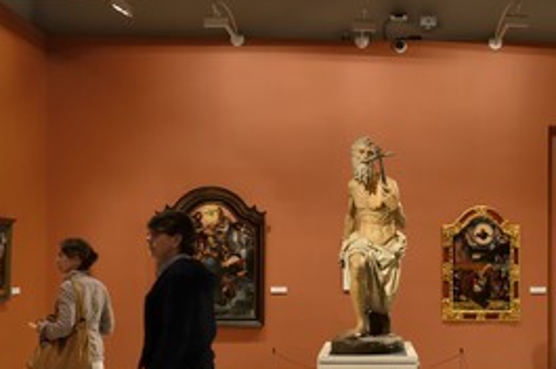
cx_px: 377
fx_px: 833
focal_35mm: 54
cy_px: 273
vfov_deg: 24.7
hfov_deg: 36.5
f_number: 5
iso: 1600
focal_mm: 34
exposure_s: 1/30
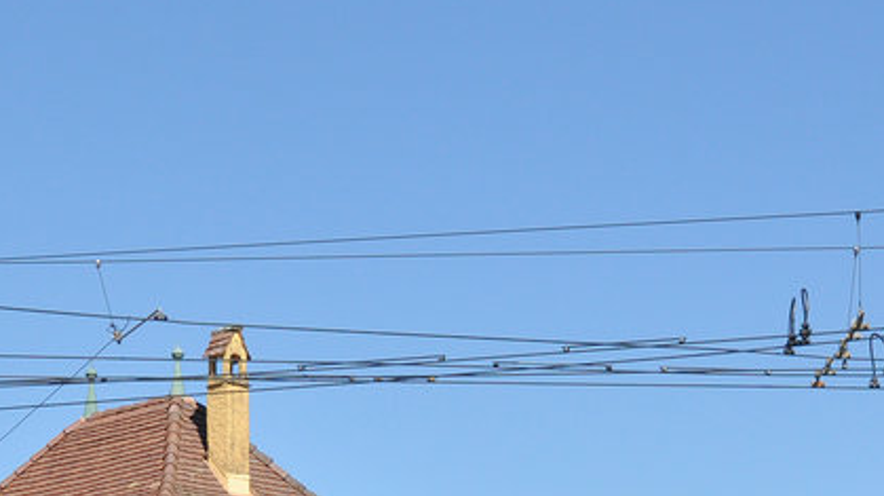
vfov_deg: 8.8
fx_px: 3162
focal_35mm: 135
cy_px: 746
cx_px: 451
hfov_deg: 15.9
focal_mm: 30
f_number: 7.1
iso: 400
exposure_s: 1/1000
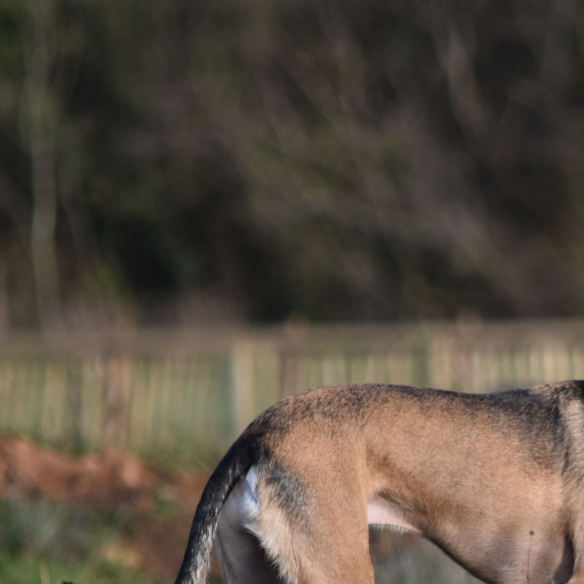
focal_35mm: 1251
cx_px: 628
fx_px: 23878
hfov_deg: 1.4
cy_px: 546
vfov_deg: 1.4
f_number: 5.6
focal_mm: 300
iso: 250
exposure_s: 1/500
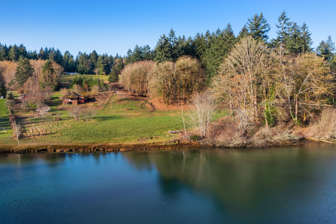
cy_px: 112
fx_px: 261
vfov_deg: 46.4
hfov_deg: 65.5
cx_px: 168
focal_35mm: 28
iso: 100
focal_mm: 10.26
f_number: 5
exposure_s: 1/160
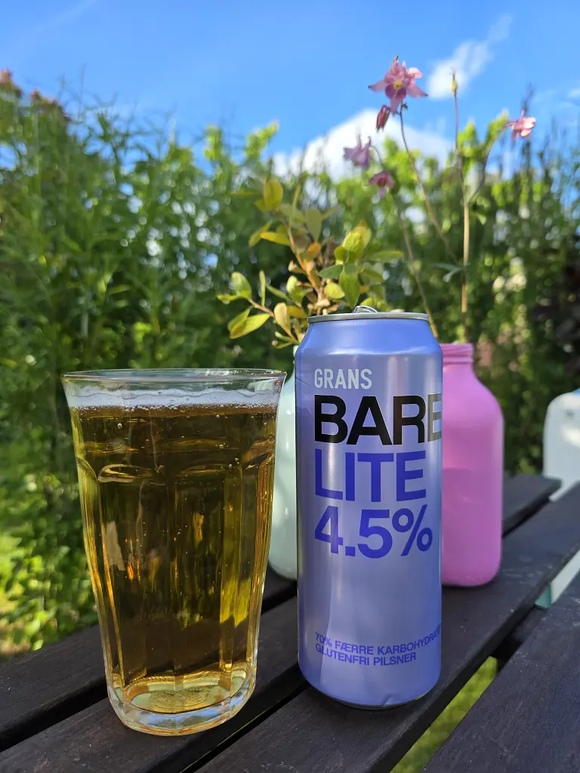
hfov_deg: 58.9
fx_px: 514
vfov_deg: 73.9
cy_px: 386
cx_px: 290
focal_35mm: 23
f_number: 1.7
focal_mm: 6.3
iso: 80
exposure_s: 1/1391
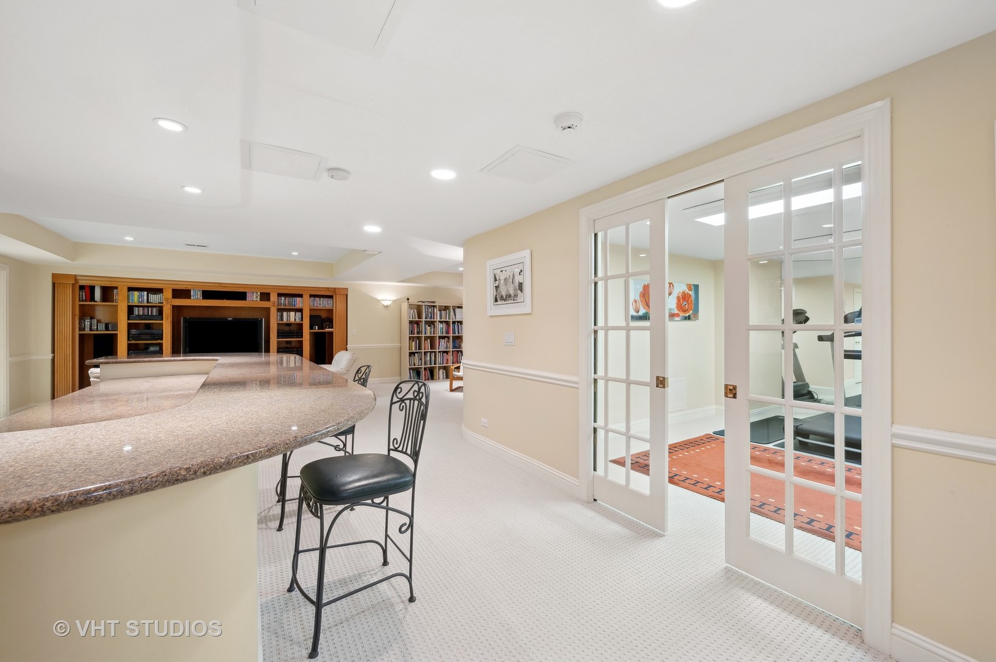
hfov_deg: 104.3
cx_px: 498
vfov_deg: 81.1
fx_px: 387
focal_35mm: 14
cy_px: 331
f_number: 9.5
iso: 200
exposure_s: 1/4
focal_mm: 14
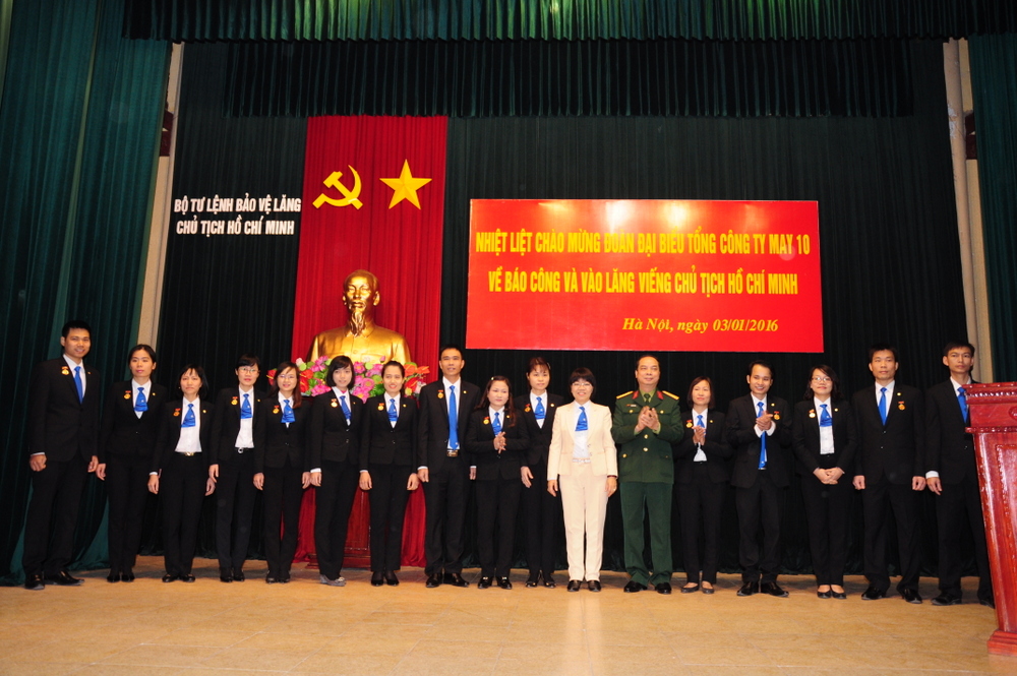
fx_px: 889
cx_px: 508
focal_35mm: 32
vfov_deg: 41.6
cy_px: 338
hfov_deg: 59.5
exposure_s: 1/30
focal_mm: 21
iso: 640
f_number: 5.6
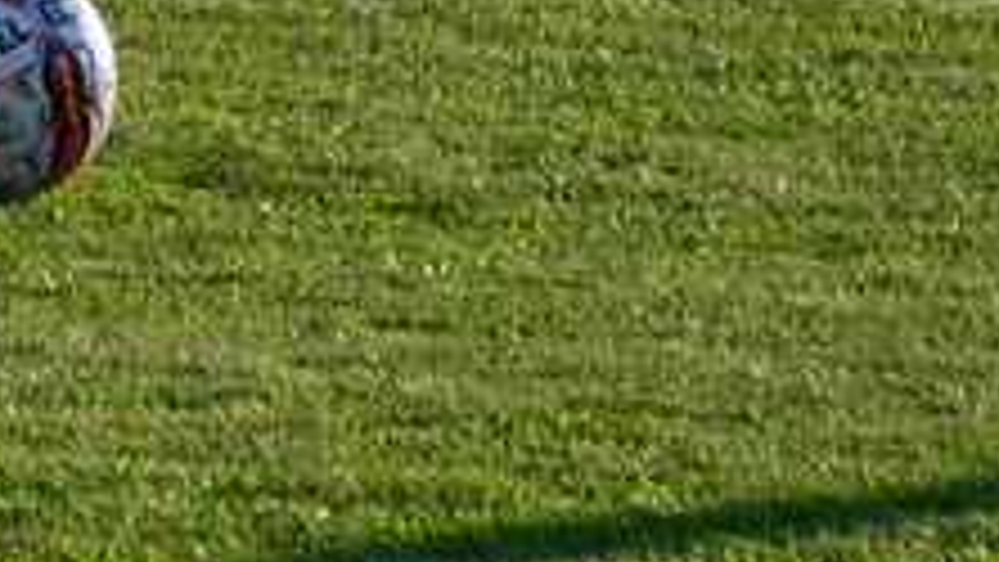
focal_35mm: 1713
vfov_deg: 0.7
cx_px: -994
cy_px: -553
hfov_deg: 1.3
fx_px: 45387
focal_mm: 270
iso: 250
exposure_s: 1/640
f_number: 5.6
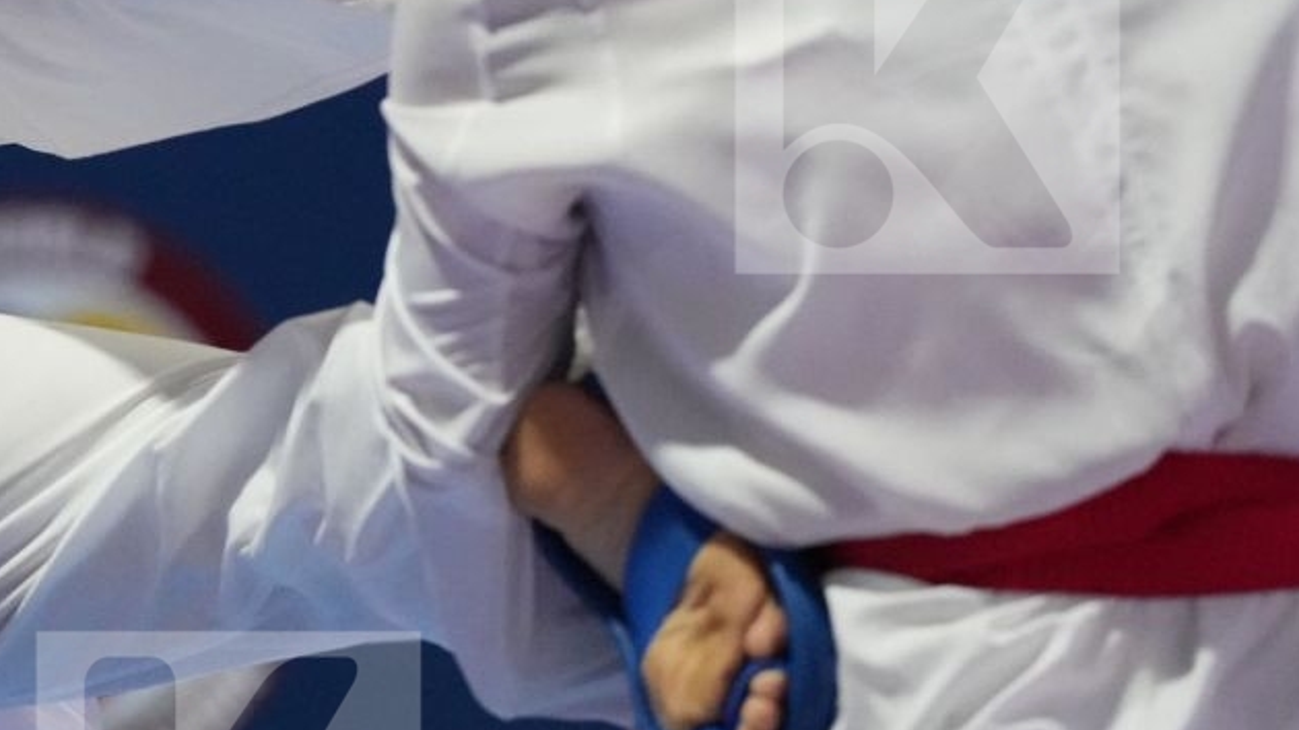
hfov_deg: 3.6
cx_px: 229
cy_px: 87
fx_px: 20627
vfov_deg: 2.0
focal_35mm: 599
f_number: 2.8
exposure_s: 1/800
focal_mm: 200
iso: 8000
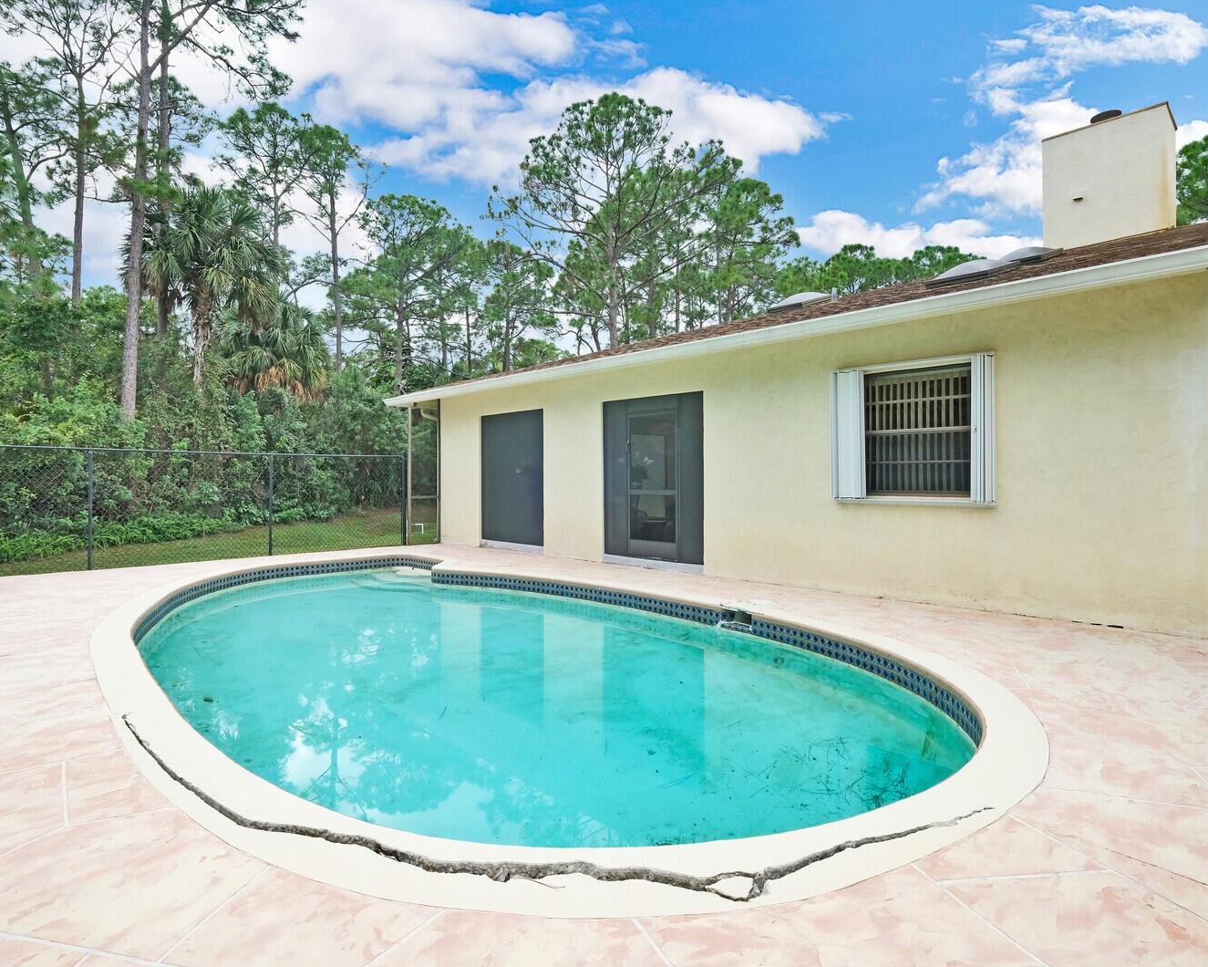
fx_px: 608
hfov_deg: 89.6
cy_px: 482
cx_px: 575
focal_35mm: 17
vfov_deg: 77.0
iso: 1250
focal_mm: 10
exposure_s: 1/70
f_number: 11
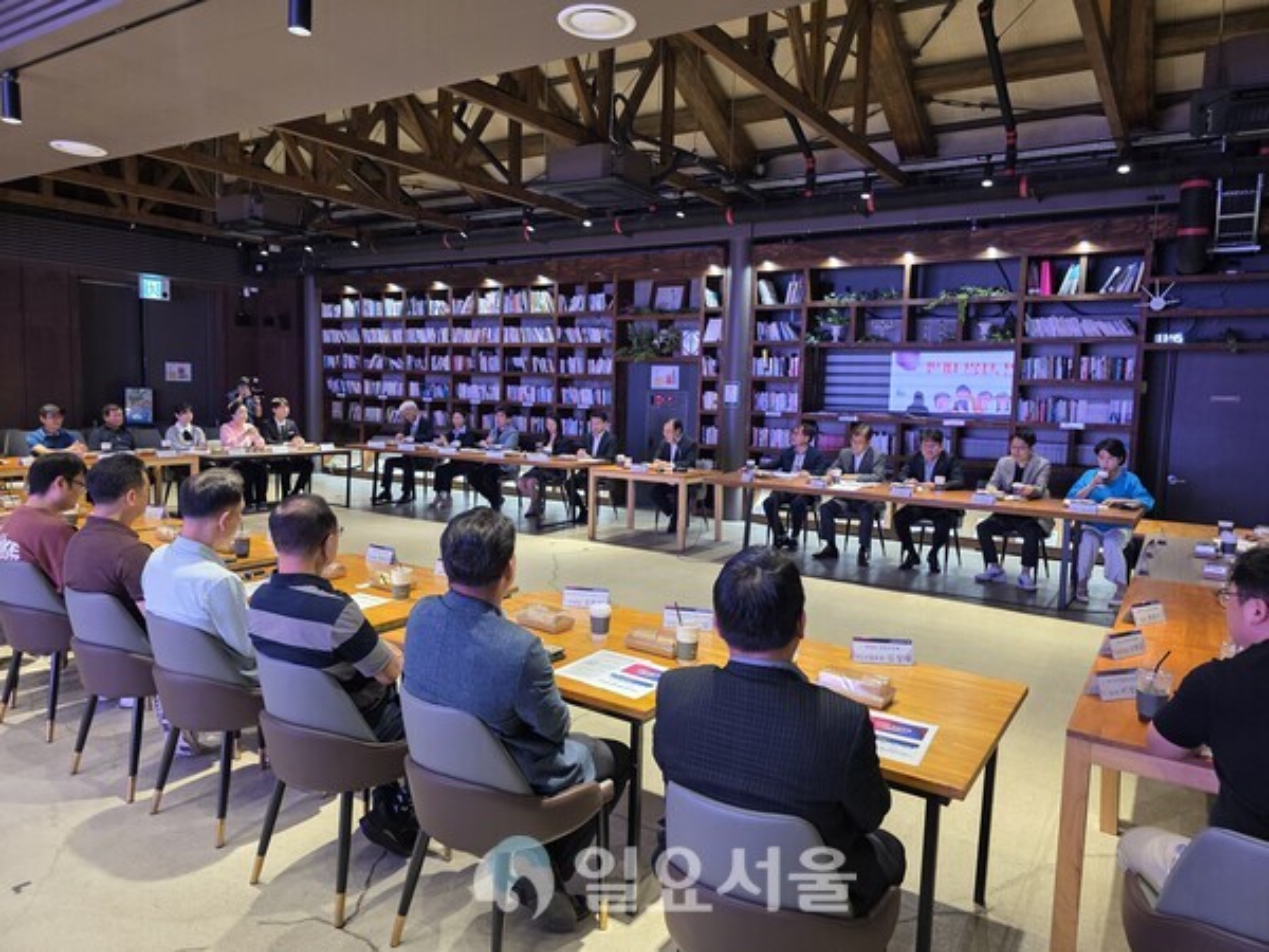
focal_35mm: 23
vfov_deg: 58.9
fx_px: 843
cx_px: 634
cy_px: 476
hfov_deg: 73.9
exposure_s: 1/120
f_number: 1.7
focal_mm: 6.3
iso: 320
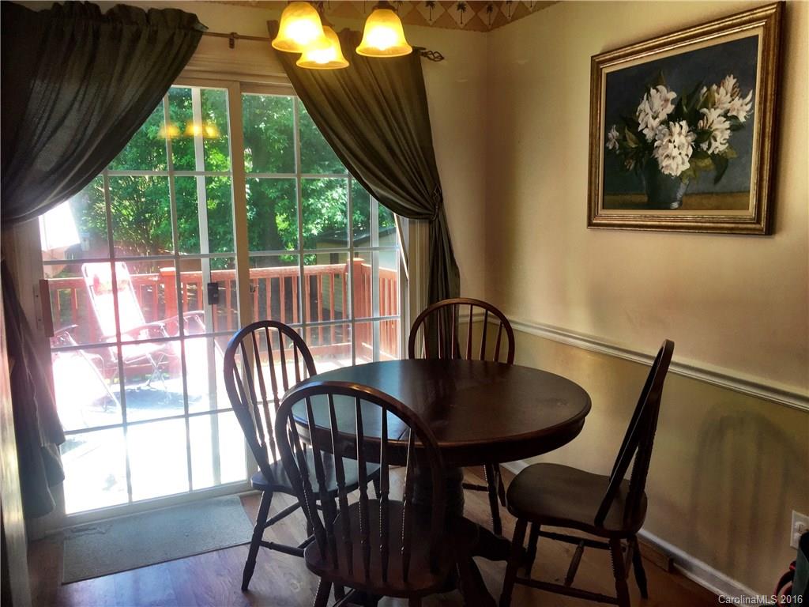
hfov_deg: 61.7
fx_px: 678
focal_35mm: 29
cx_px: 404
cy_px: 304
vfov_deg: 48.2
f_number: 2.2
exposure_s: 1/60
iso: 32
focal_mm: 4.15
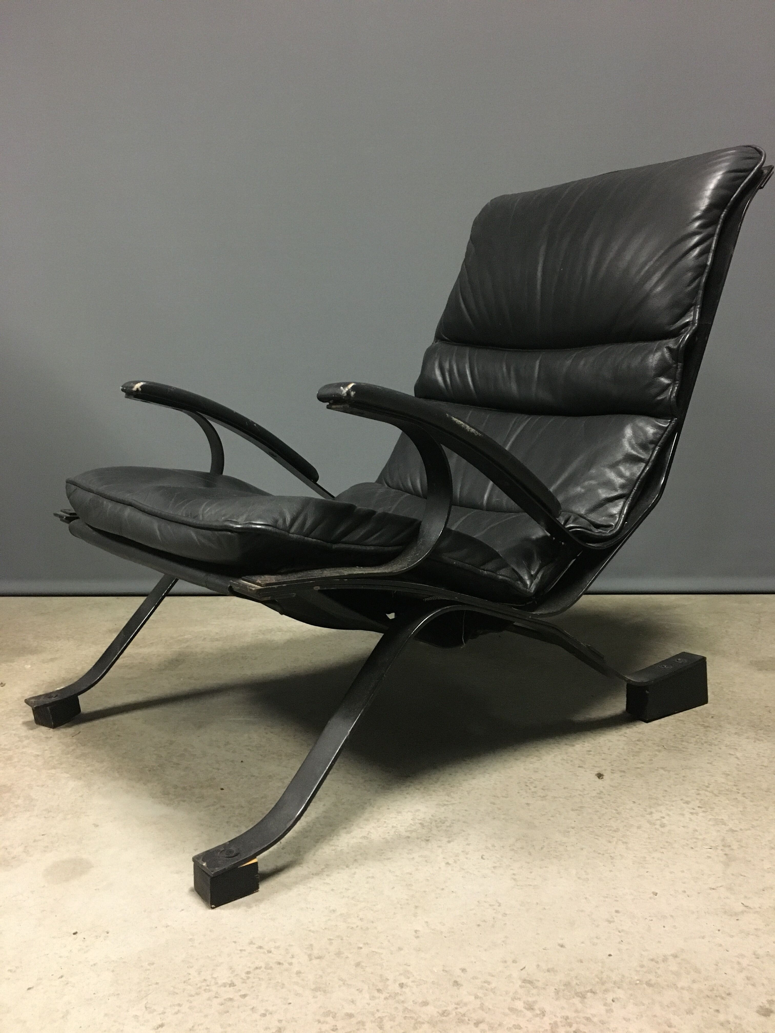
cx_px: 388
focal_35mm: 29
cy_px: 516
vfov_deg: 61.7
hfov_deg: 48.2
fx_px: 866
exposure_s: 1/17
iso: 250
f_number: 2.2
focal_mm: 4.15
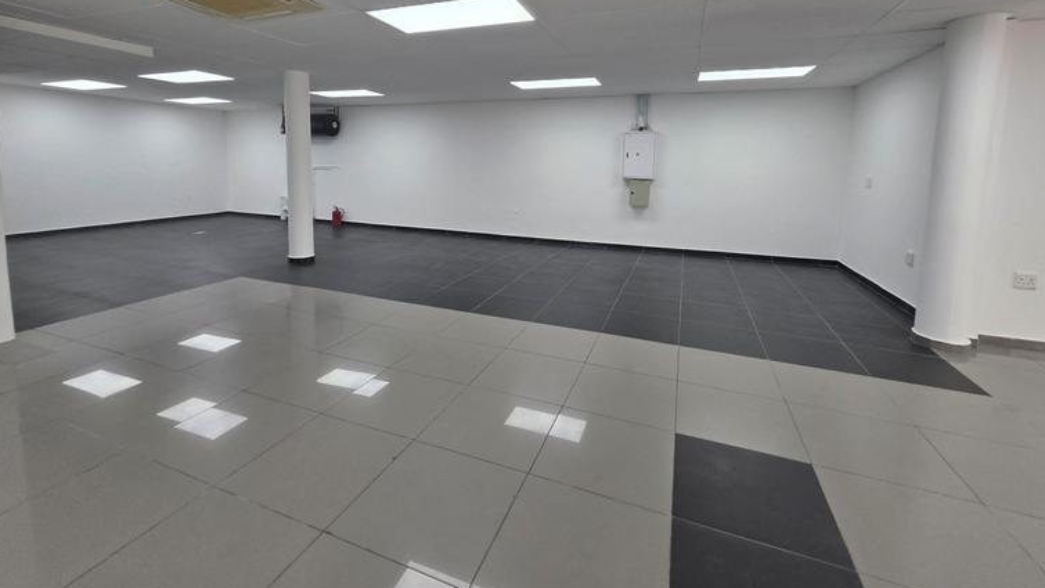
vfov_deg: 68.8
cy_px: 202
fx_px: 416
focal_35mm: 15
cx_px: 504
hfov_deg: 102.9
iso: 80
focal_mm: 2.2
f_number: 1.9
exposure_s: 1/100
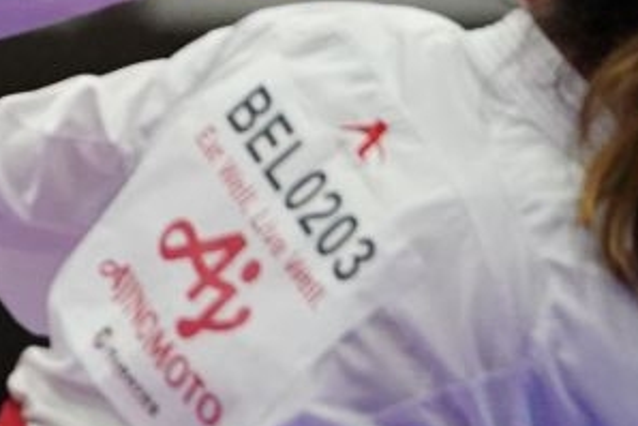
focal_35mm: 1207
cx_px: -1068
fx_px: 21400
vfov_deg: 1.1
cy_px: 233
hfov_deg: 1.7
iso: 3200
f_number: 2.8
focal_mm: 200
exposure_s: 1/1000
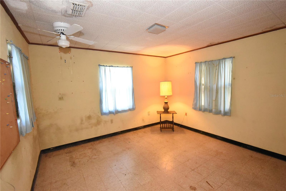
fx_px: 127
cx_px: 143
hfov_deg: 96.7
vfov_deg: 73.8
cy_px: 96
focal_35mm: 16
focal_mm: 16
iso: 12800
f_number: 10
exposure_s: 1/60
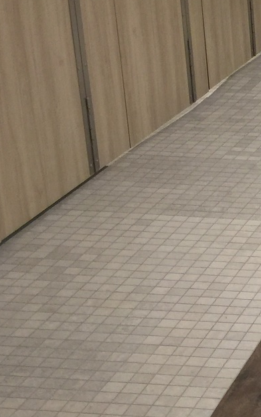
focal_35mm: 101
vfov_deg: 20.6
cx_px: 561
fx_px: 1148
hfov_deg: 11.4
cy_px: 226
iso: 32
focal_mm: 4.15
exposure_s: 1/15
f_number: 2.2
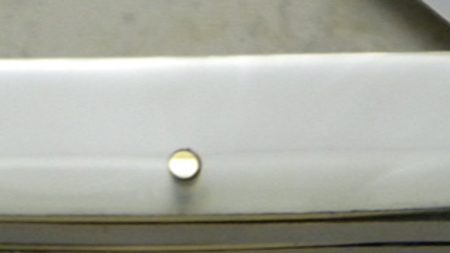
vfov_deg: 4.2
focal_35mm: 285
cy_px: -149
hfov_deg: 7.6
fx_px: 3399
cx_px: 150
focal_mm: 15.1
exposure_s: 1/47.4
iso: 400
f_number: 4.5
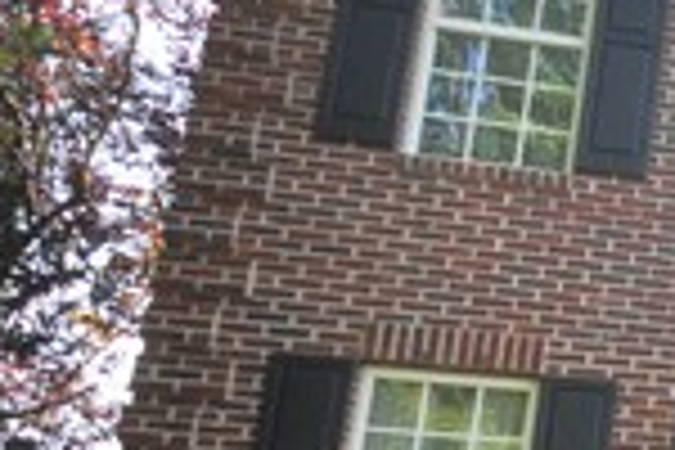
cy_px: 371
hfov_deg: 16.2
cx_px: 1503
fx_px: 1500
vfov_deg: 16.9
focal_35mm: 80
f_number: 6.3
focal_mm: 10
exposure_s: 1/160
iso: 200
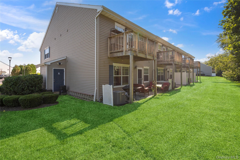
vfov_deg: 73.7
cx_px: 120
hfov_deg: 96.7
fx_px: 107
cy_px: 80
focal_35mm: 16
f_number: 5.6
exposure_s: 1/200
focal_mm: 16
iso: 100
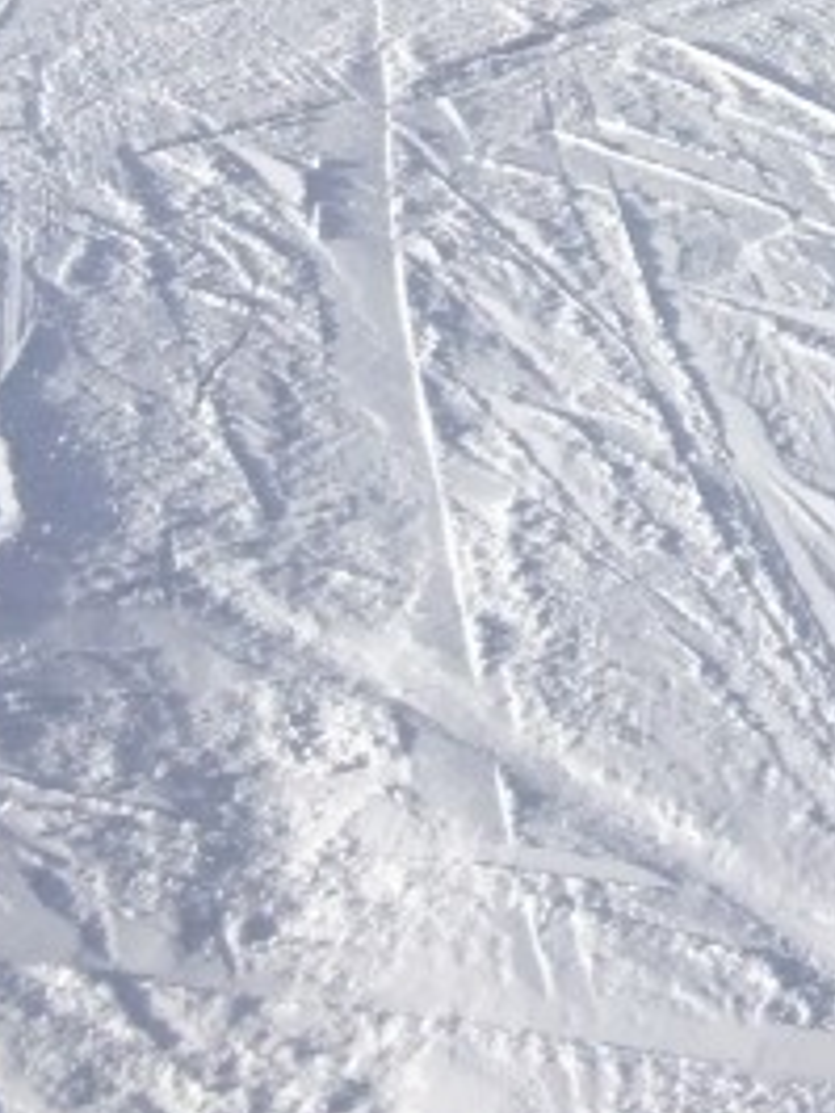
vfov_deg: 15.3
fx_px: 3599
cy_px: -840
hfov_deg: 12.1
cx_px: 1548
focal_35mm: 112
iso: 32
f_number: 2.2
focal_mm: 4.15
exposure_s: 1/2740
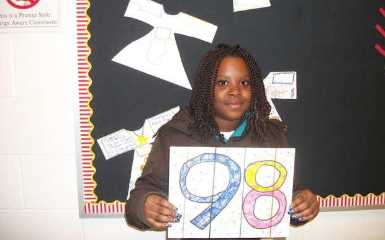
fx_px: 367
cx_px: 197
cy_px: 113
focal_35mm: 35
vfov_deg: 36.2
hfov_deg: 55.3
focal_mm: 5.7
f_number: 2.9
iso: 160
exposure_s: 1/30
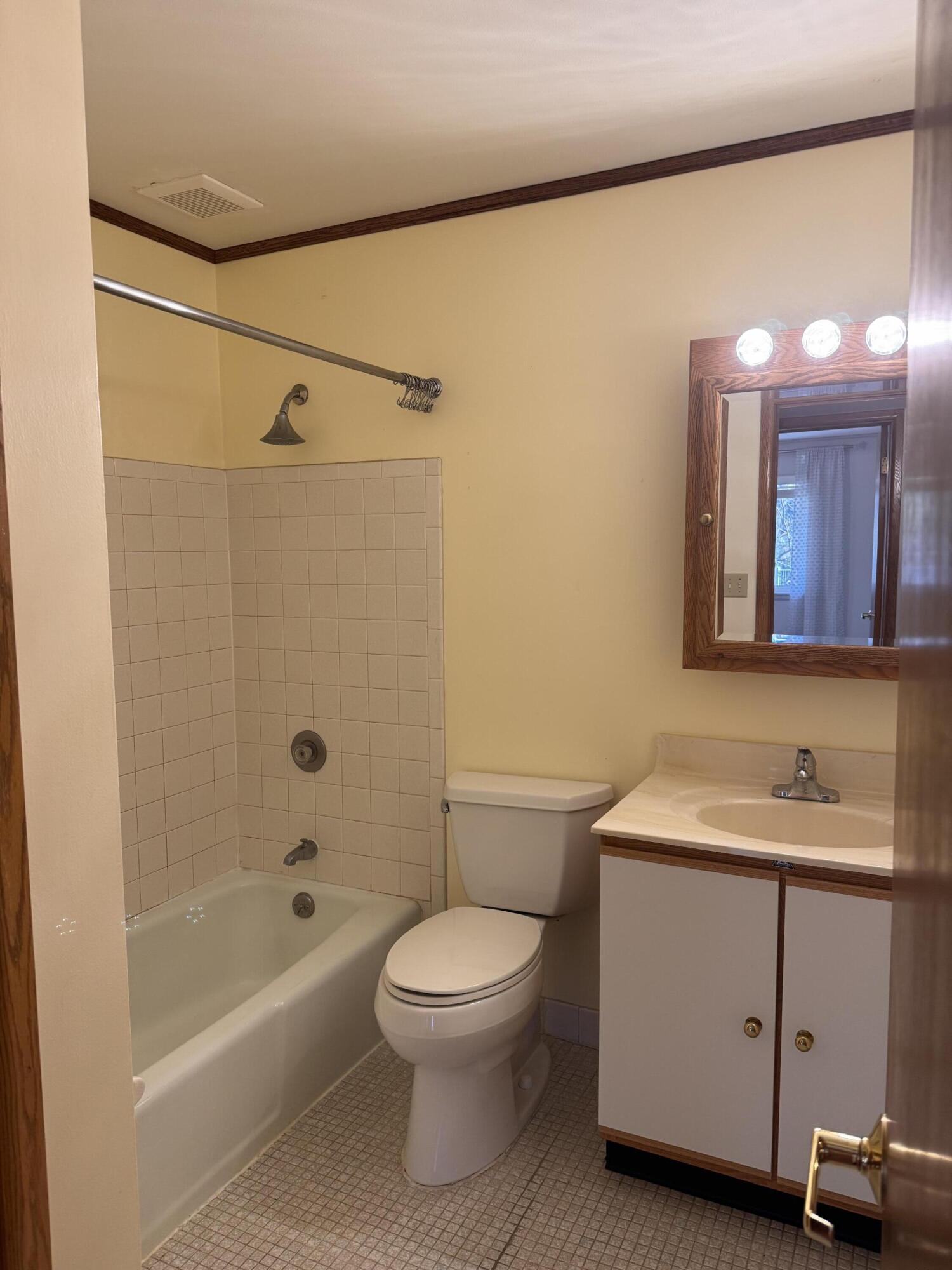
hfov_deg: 56.8
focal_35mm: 24
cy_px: 635
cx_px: 476
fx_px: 880
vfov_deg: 71.6
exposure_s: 1/120
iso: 200
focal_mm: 6.76
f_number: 1.78
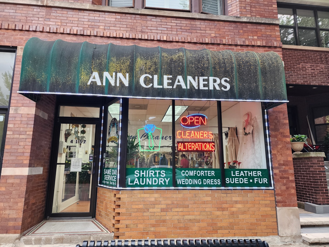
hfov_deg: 73.9
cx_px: 164
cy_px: 124
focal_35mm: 23
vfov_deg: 58.9
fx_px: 219
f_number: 1.8
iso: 125
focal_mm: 6.4
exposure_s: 1/120
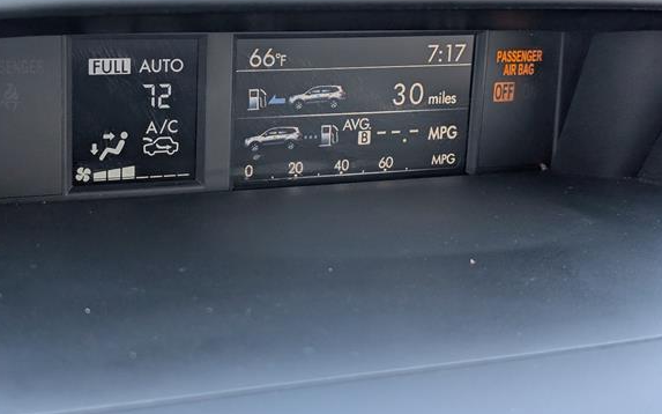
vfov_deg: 22.3
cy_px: 149
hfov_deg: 35.1
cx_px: 321
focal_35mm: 58
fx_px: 1046
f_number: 1.68
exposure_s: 1/204
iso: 28
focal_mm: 6.9
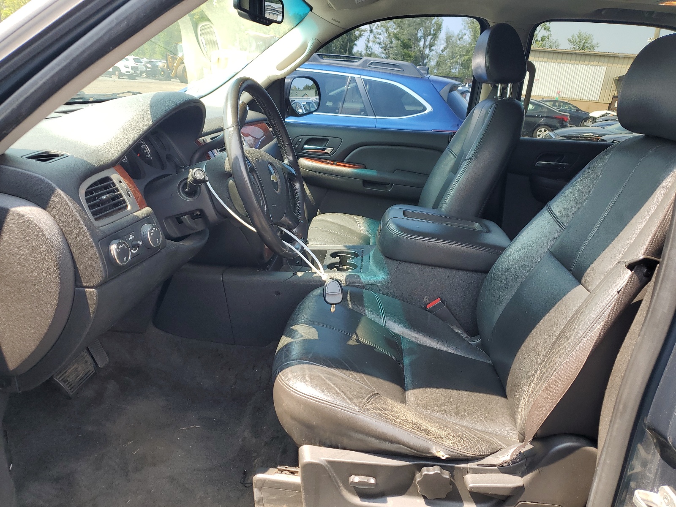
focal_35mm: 26
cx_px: 338
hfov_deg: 67.3
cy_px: 254
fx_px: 508
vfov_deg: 53.1
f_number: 1.5
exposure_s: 1/312
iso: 50
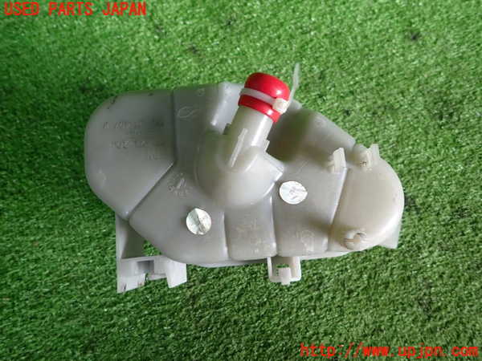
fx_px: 348
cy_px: 180
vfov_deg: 54.9
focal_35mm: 25
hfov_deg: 69.4
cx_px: 241
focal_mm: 4.5
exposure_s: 1/125
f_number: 2
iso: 200
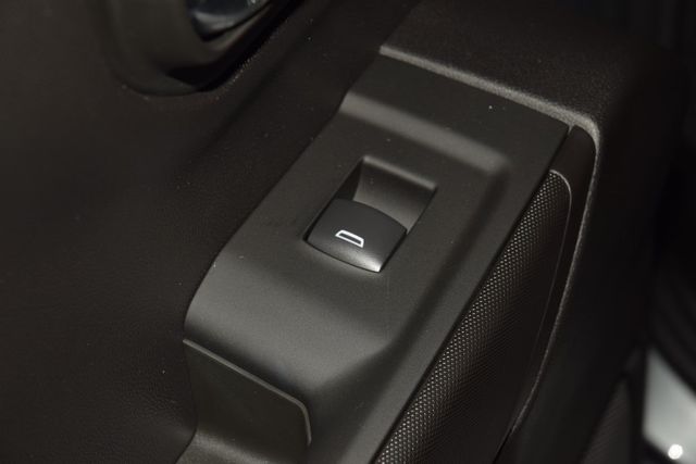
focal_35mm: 105
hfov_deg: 19.5
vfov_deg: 13.0
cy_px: 232
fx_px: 2030
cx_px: 348
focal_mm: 70
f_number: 8
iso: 100
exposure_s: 1/125
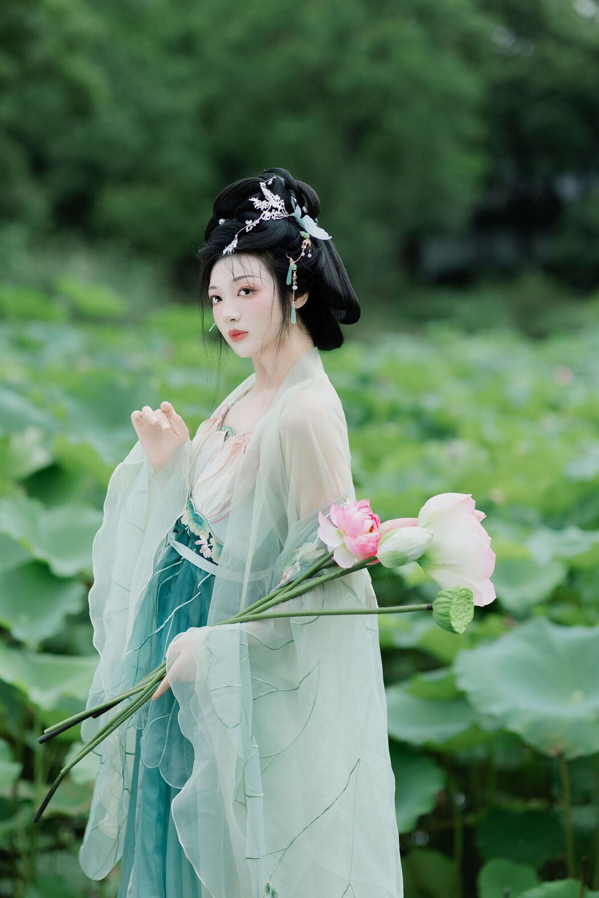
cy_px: 449
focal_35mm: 85
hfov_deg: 16.1
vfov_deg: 23.9
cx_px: 300
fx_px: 2121
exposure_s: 1/640
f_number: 2
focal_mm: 85
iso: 100
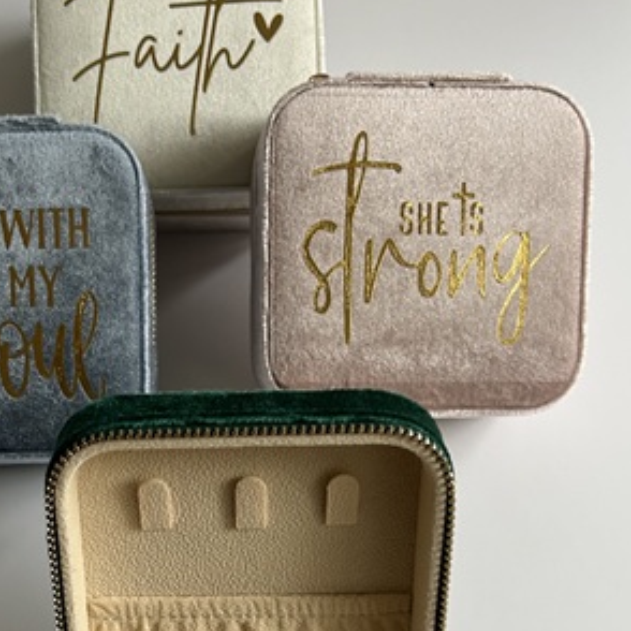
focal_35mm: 52
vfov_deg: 31.8
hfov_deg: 32.5
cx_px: 215
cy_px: 522
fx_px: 1072
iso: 125
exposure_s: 1/89
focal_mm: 5.7
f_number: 1.5
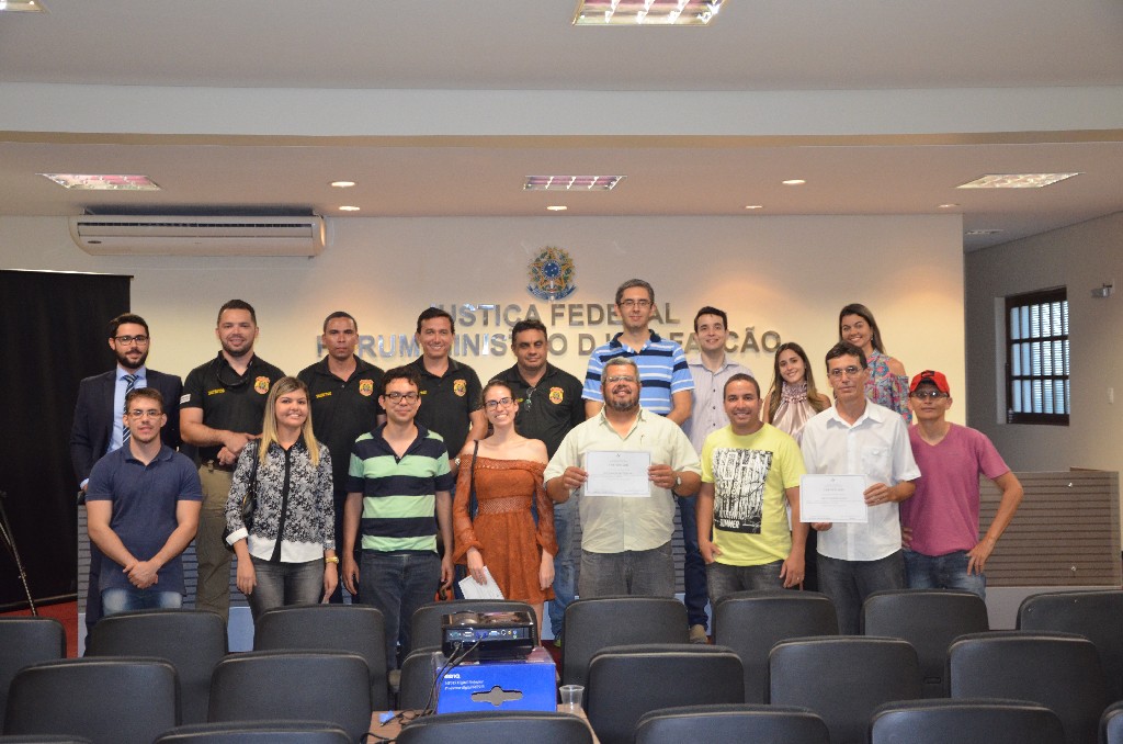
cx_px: 562
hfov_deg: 41.2
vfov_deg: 27.9
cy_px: 372
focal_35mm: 48
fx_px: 1494
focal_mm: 32
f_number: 4.2
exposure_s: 1/60
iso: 1800
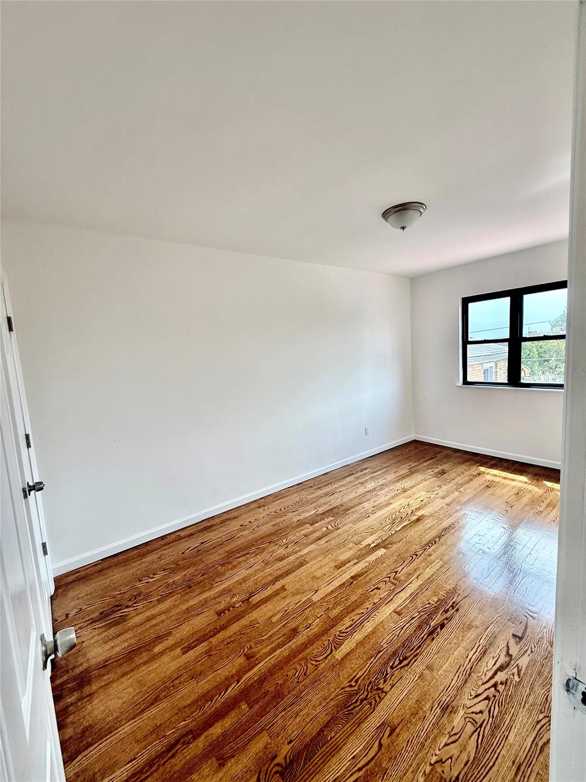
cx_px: 293
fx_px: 316
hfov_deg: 85.7
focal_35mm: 14
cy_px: 391
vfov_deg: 102.1
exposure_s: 1/99
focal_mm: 2.22
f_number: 2.2
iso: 50
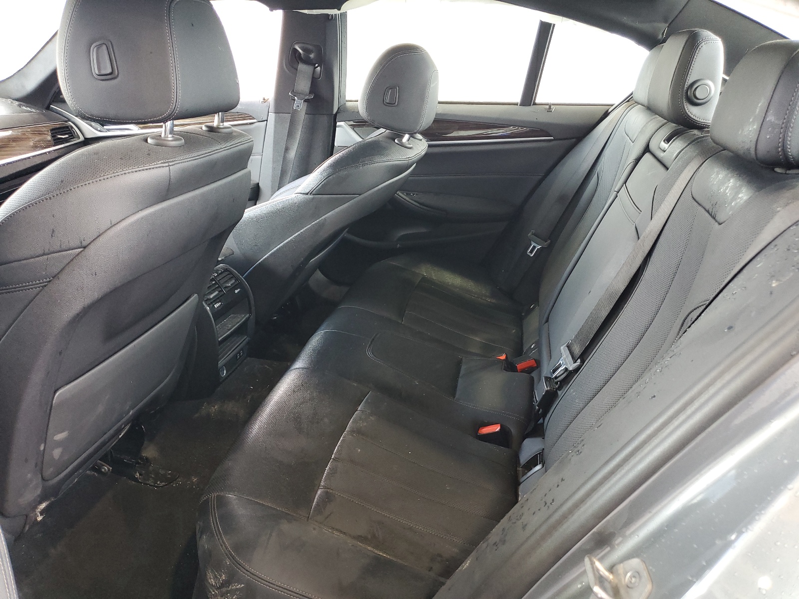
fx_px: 600
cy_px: 300
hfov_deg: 67.3
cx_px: 400
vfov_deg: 53.1
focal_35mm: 26
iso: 140
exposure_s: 1/60.2
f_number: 1.5
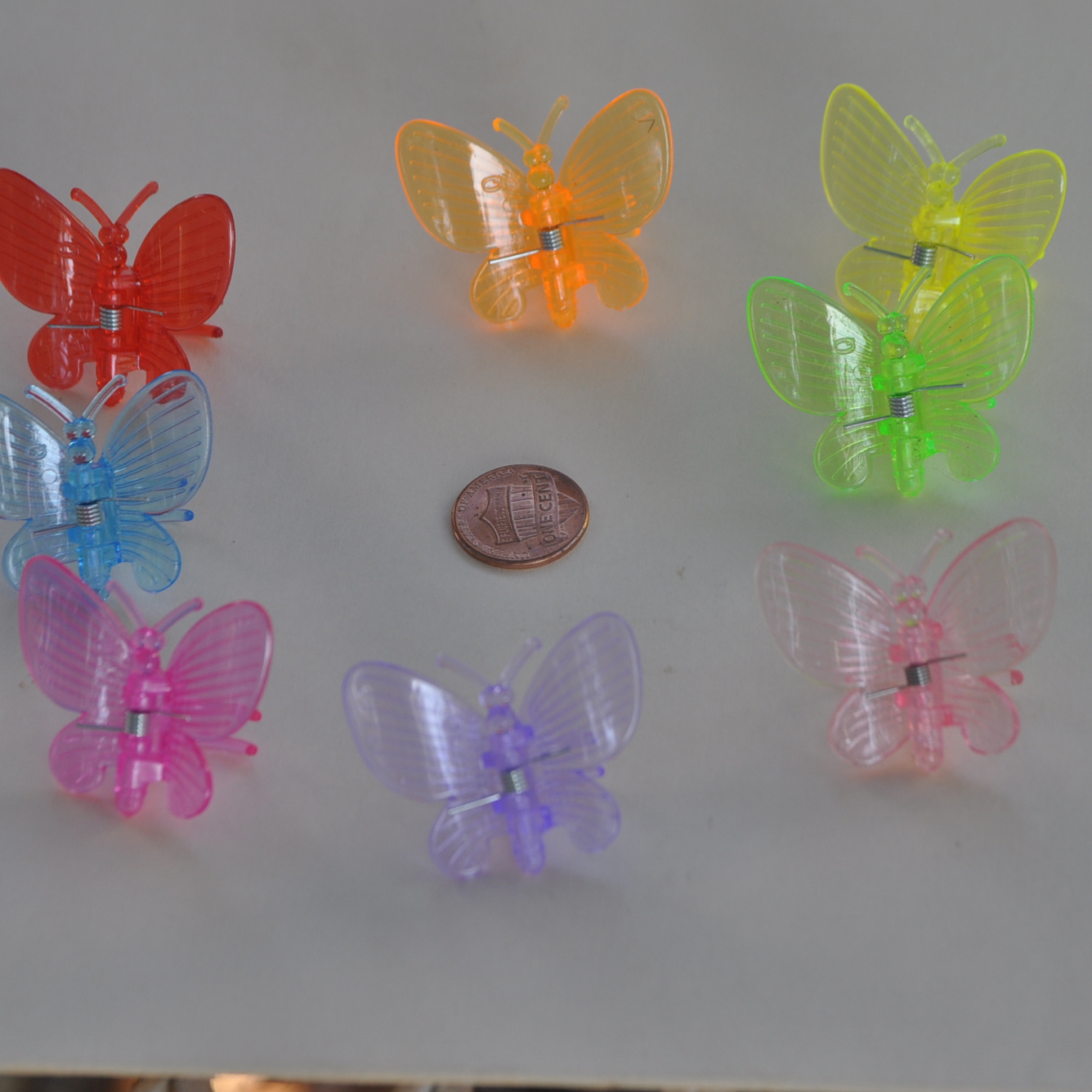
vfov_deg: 12.2
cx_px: 526
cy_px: 549
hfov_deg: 12.2
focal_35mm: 143
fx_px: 5104
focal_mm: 70
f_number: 8
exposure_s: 1/125
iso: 280
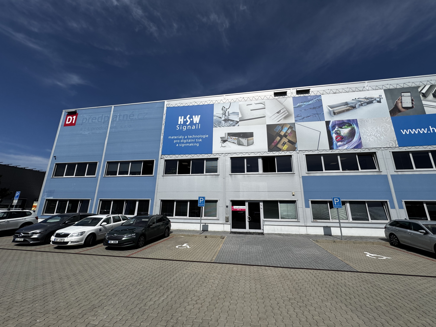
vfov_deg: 85.7
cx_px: 218
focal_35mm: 14
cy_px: 164
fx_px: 176
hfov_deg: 102.1
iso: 32
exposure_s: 1/4630
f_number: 2.2
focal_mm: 2.22
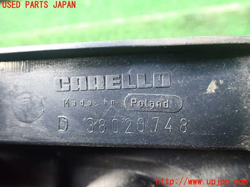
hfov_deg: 60.0
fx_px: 217
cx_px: 125
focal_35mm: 30
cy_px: 94
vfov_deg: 46.8
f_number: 2.3
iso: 800
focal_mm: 5.4
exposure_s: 1/80
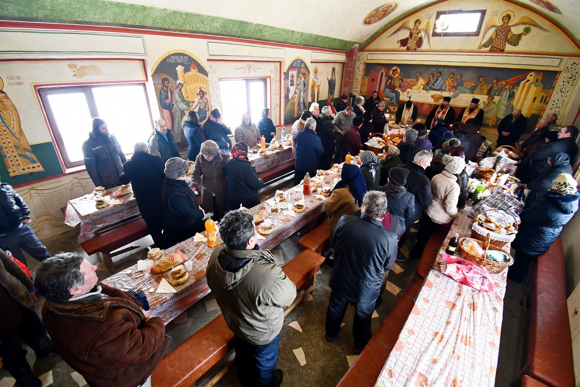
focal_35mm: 15
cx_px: 290
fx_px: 242
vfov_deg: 77.3
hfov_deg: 100.4
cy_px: 194
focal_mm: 10
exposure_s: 1/30
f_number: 4.5
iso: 800
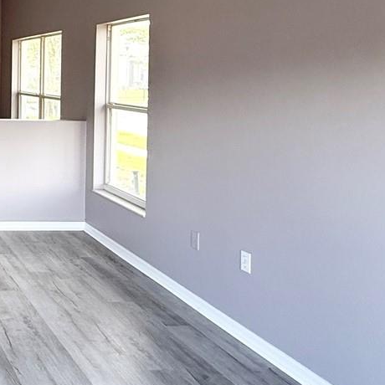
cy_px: 83
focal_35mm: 43
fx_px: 541
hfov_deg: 30.8
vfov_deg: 37.9
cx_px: -115
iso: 125
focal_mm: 2.22
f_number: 2.2
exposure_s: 1/99
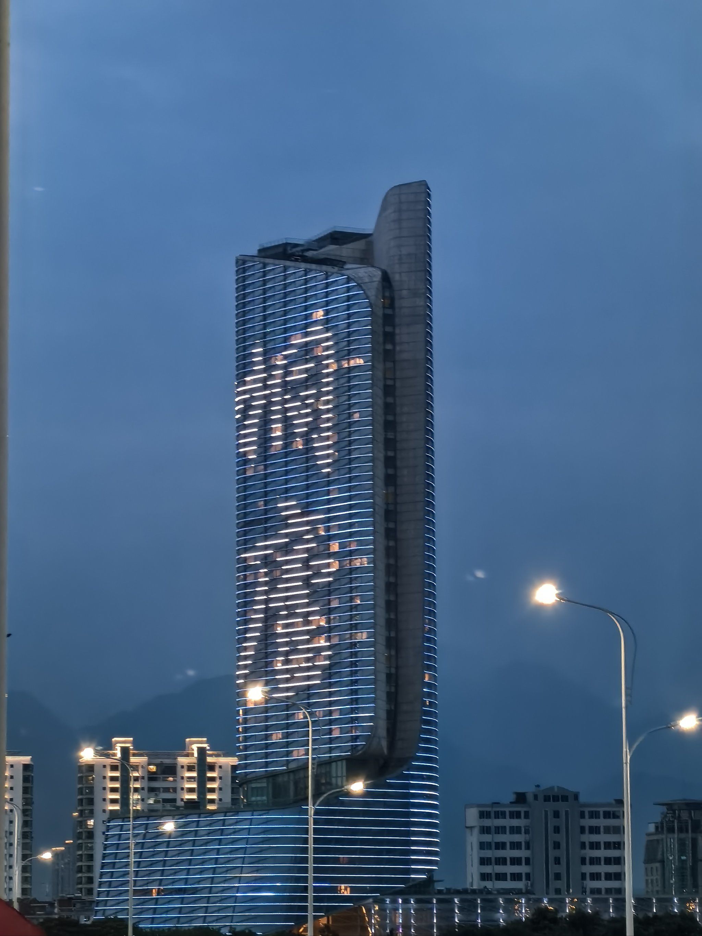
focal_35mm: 119
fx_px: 3218
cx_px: 351
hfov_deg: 12.4
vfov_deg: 16.6
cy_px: 468
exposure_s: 1/25
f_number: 3
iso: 1250
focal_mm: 14.6
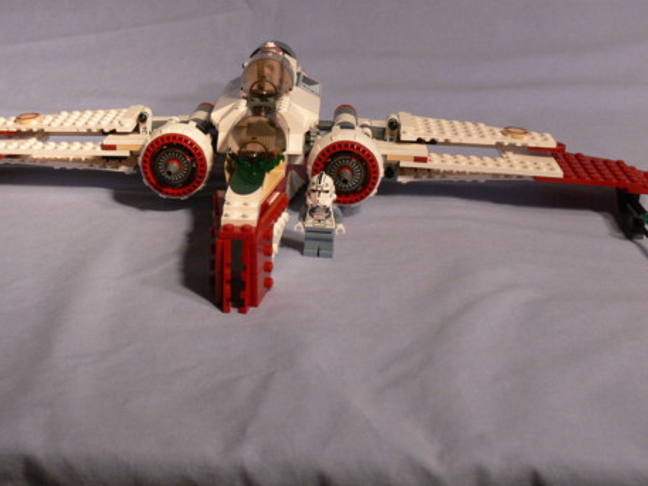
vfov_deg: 29.4
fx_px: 918
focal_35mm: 49
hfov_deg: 38.7
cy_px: 149
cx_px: 257
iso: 200
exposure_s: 1/80
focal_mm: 7.4
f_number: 4
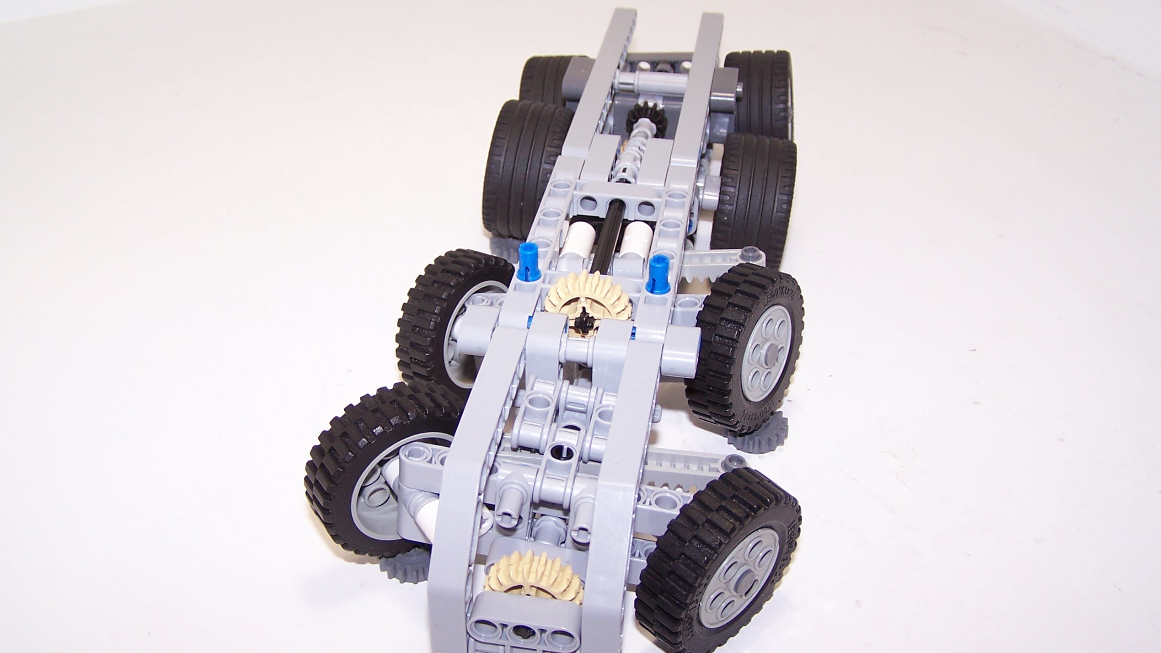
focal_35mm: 42
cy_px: 321
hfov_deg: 48.4
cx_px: 578
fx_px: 1293
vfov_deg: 28.3
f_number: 2.8
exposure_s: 1/60
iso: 80
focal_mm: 6.3
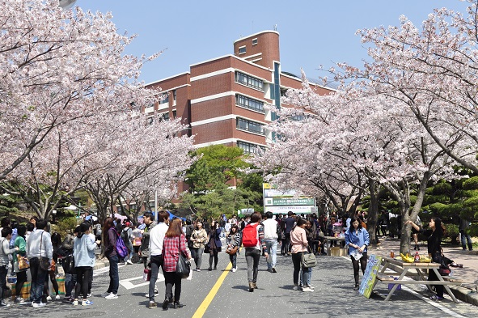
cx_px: 238
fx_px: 650
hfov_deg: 40.4
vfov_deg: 27.5
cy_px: 159
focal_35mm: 49
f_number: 5
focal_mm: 30
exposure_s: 1/1600
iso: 250
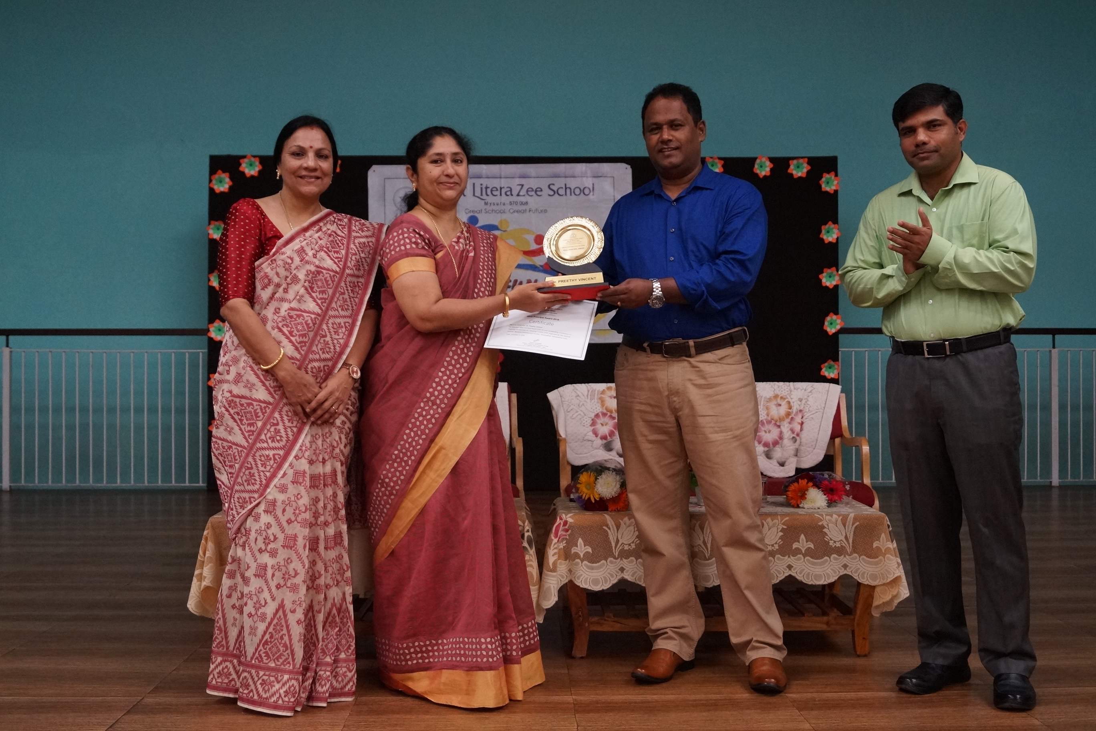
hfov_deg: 49.6
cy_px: 366
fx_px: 1187
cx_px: 548
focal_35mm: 39
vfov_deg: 34.2
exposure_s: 1/160
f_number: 4
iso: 1600
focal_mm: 26
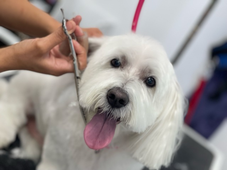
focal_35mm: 64
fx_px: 420
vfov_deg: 22.9
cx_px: 114
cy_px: 85
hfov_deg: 30.3
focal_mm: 7.5
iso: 160
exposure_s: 1/120
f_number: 2.2
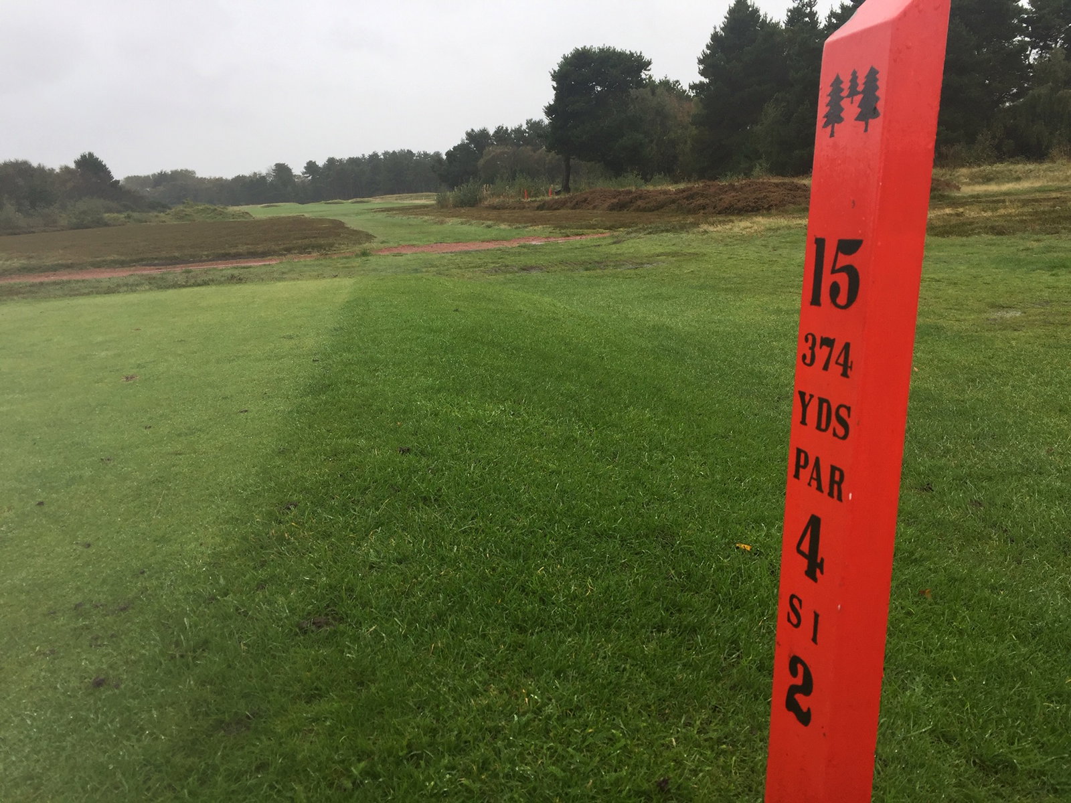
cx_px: 536
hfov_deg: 61.7
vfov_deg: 48.2
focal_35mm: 29
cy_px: 402
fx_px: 897
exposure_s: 1/280
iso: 32
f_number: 2.2
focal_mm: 4.15
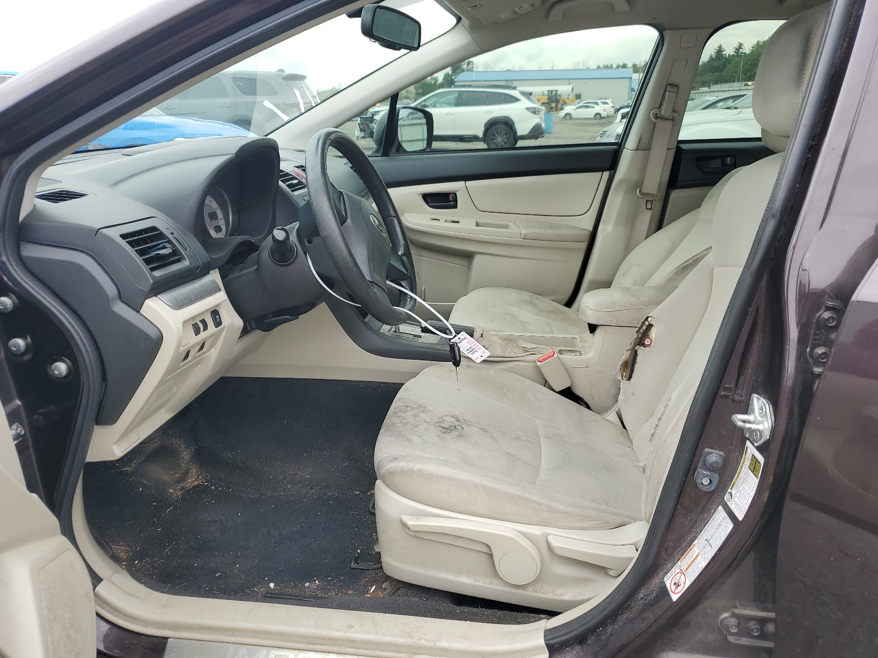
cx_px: 439
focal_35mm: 26
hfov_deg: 67.3
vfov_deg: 53.1
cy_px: 329
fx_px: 659
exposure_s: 1/435
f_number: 1.5
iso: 50
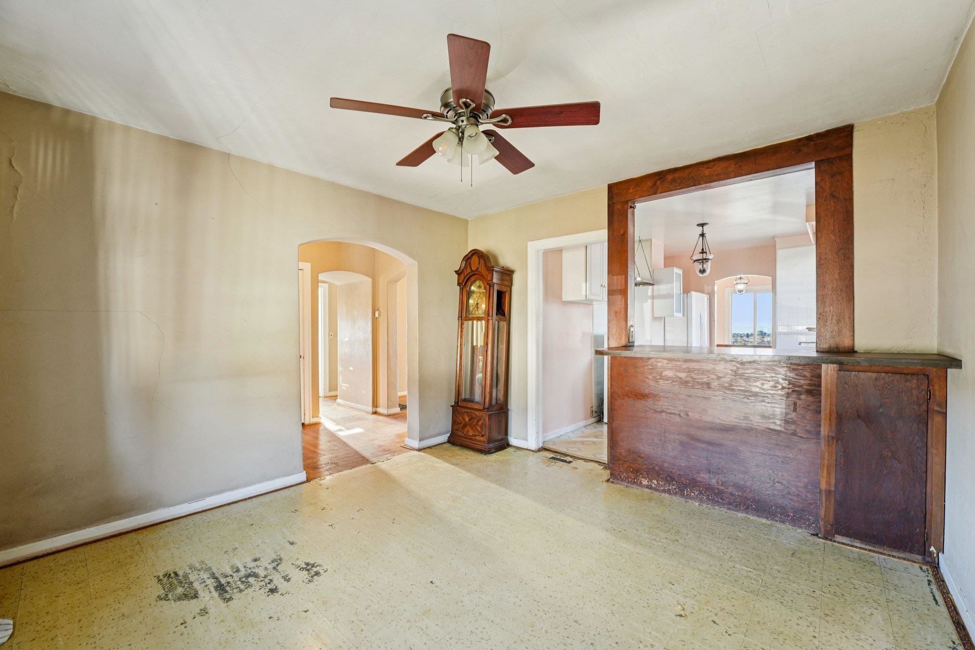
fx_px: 379
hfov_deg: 104.3
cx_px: 488
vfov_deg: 81.2
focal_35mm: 14
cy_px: 325
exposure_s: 1/60
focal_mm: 14
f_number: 8
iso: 800
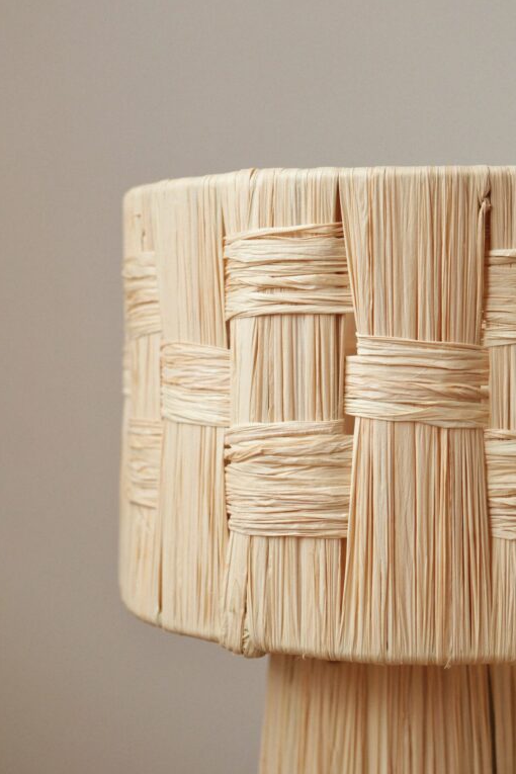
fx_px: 1290
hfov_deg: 22.6
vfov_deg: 33.4
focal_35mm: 60
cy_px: 355
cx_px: 277
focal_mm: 34.2
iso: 125
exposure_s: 1/85
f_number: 4
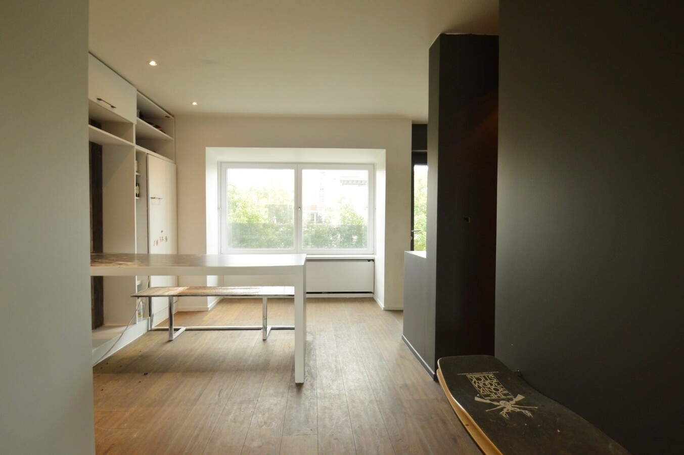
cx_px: 342
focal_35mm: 16
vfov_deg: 72.0
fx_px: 313
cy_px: 228
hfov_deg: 95.0
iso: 400
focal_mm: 11
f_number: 3.5
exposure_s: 1/50
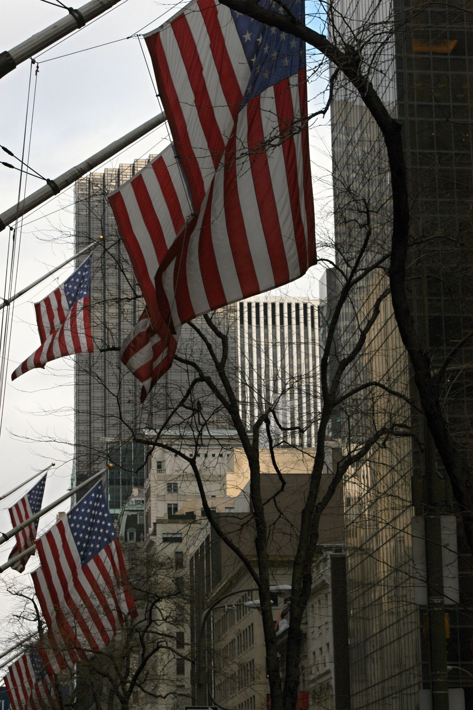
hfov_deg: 13.0
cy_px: 355
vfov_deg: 19.5
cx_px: 236
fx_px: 2070
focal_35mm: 105
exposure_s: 1/350
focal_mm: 70
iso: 200
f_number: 10
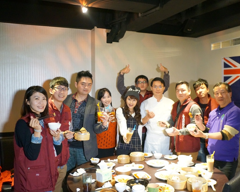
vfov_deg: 43.4
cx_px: 126
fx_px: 242
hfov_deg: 52.8
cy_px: 96
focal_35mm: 34
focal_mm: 20
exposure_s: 1/50
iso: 3200
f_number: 4
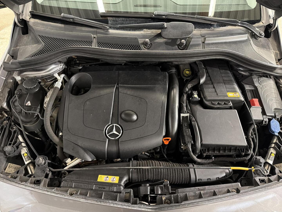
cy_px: 106
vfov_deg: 56.8
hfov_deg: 71.6
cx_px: 141
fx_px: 196
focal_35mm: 24
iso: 800
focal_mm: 6.76
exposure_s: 1/33
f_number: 1.78
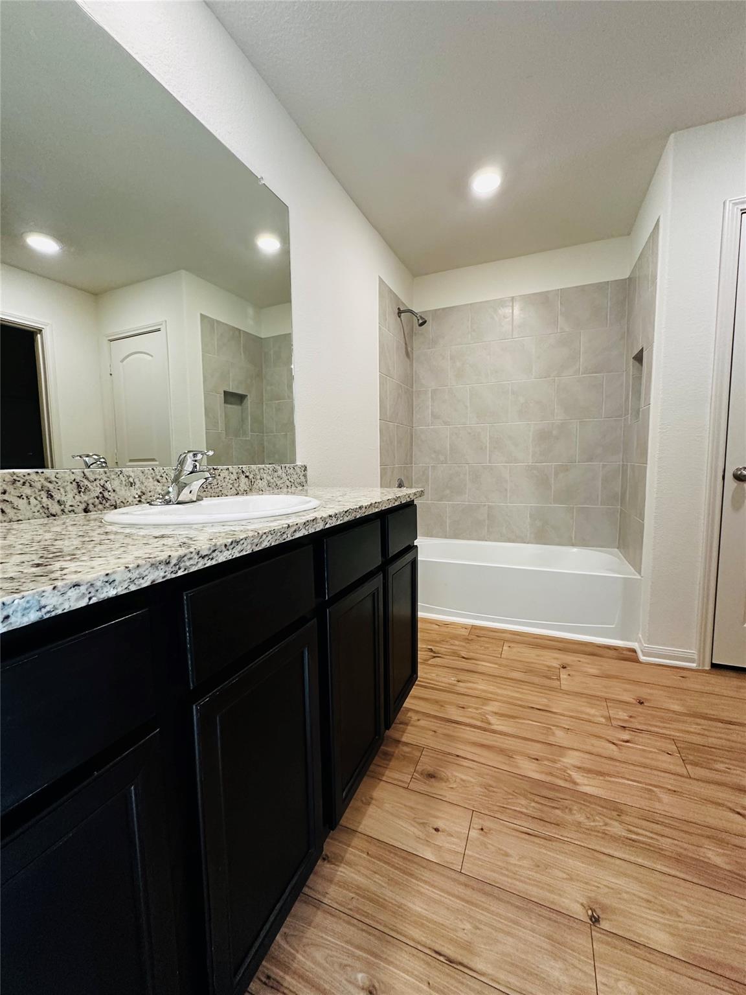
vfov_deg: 102.1
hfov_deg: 85.7
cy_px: 498
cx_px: 373
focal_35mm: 14
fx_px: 402
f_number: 2.2
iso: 320
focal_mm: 2.22
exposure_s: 1/120
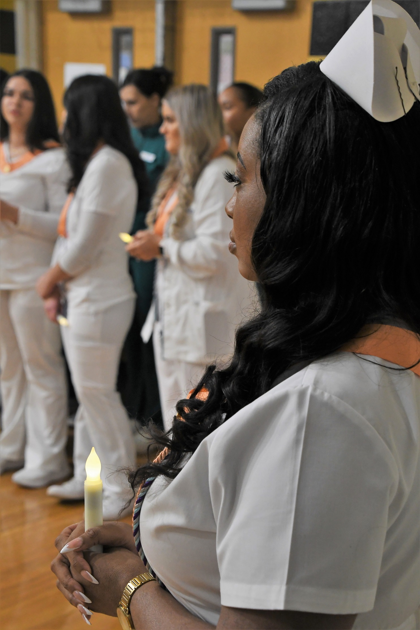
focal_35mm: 72
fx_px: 1260
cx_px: 210
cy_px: 315
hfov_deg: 18.9
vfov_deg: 28.1
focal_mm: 48
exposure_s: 1/100
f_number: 6.3
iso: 1600
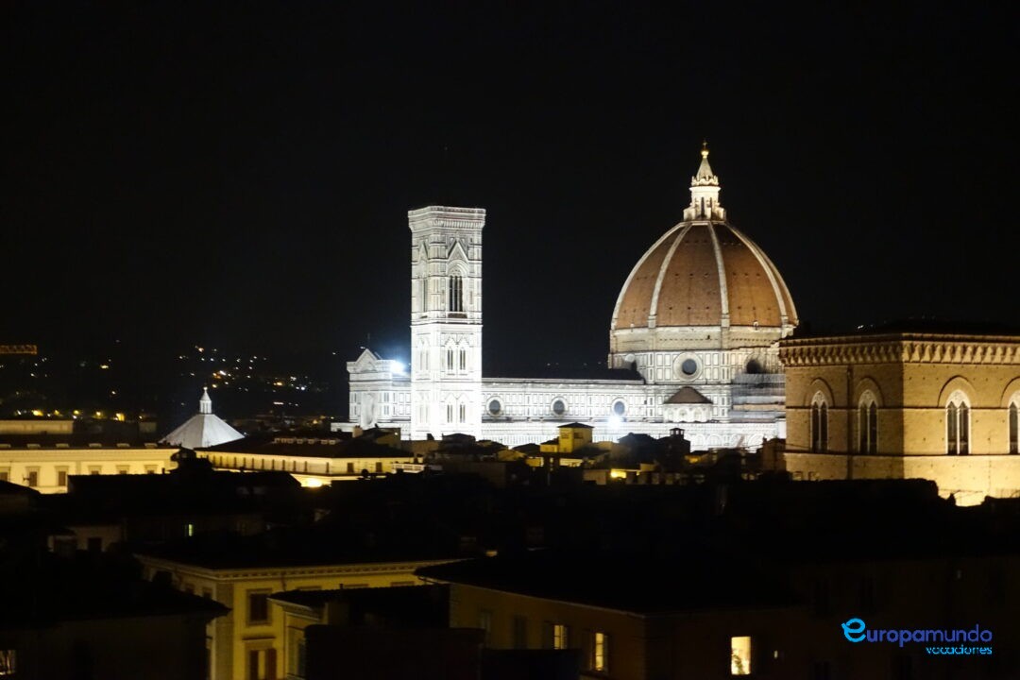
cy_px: 340
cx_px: 510
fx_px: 1813
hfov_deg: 31.4
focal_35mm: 64
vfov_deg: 21.2
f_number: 2.8
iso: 3200
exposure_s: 1/13
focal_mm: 23.53
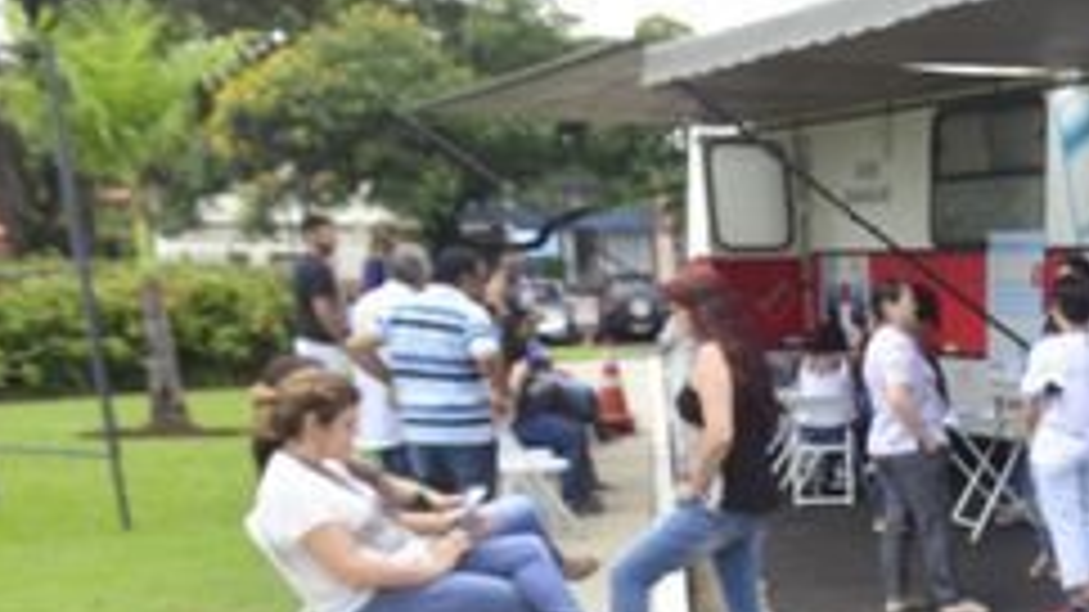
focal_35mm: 52
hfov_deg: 32.3
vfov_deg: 22.7
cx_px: 1336
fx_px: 1501
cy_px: 495
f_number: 14
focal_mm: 20
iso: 2200
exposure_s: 1/200
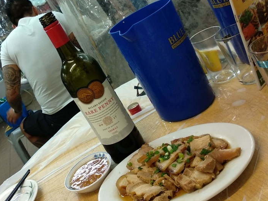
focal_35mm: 38
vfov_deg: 37.5
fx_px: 294
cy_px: 78
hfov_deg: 47.9
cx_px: 81
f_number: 2.2
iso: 400
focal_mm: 3.81
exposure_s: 1/50
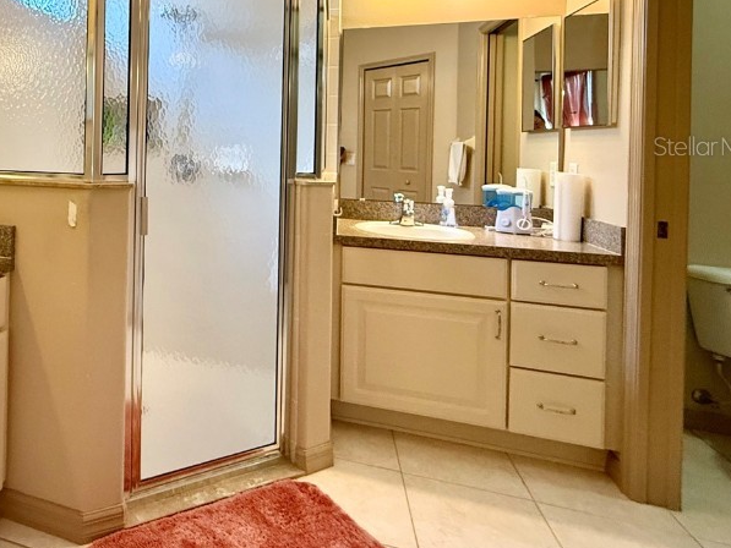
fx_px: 507
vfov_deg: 54.5
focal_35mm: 24
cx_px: 142
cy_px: 146
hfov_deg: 64.9
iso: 400
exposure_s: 1/60
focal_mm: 2.22
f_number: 2.2
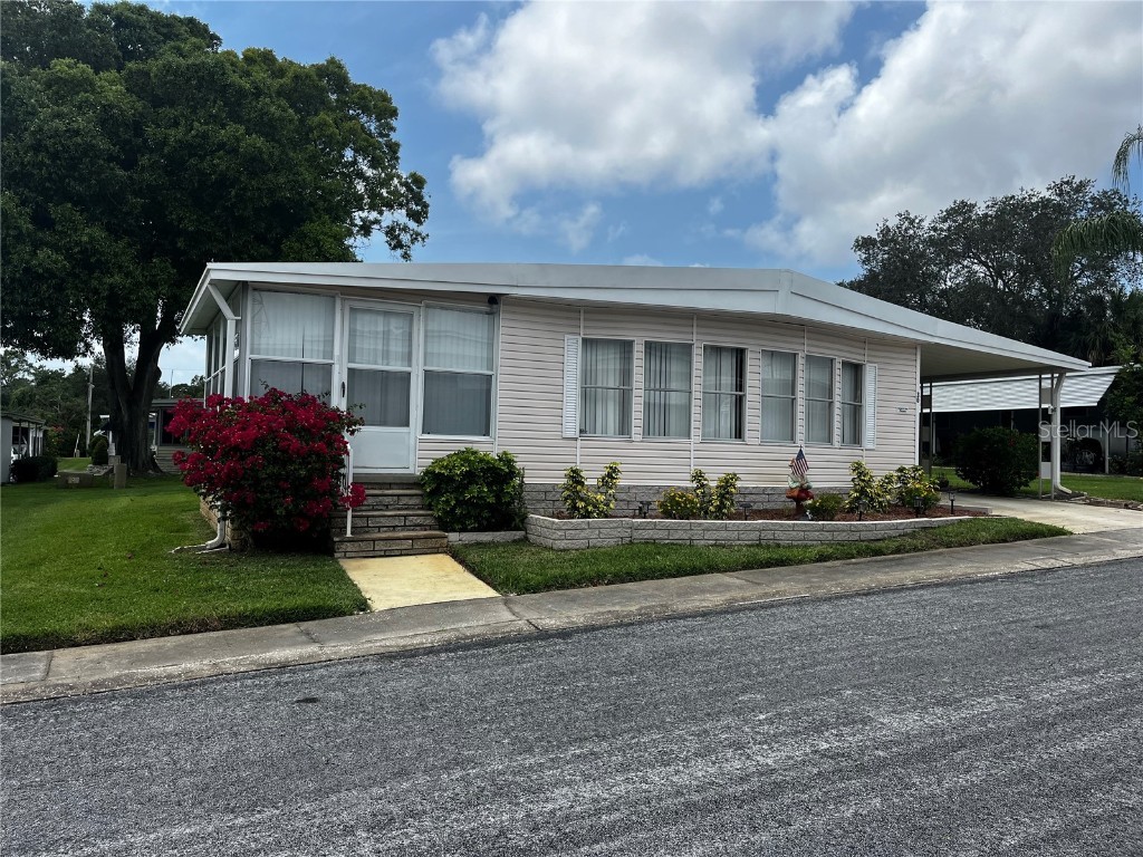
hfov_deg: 67.3
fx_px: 859
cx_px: 572
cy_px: 428
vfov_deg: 53.1
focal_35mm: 26
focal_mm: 5.1
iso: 50
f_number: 1.6
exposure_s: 1/4854
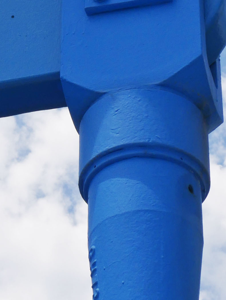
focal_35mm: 201
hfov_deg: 7.4
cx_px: -13
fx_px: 1749
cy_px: 21
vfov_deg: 9.8
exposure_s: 1/640
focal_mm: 23
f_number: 11
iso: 200
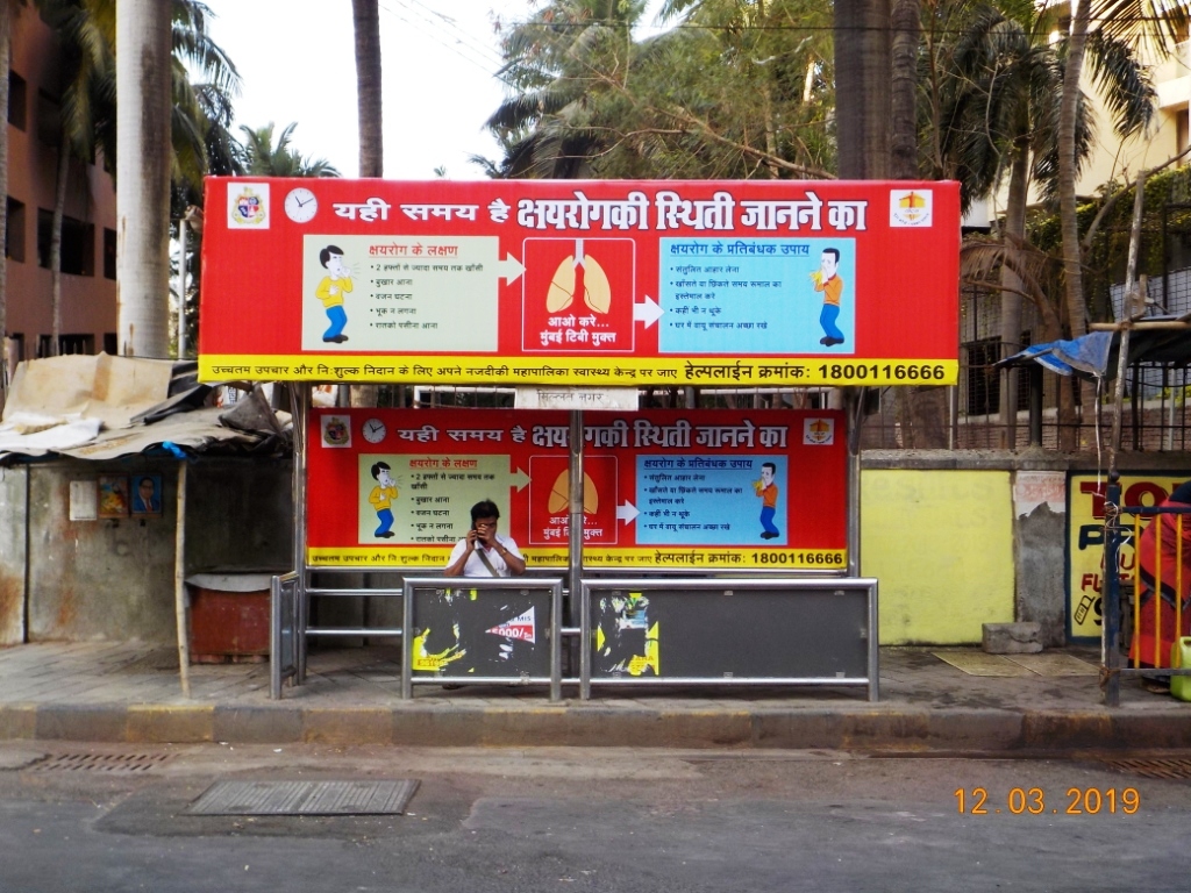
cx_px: 596
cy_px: 446
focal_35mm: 38
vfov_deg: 37.7
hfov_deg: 49.0
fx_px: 1307
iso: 125
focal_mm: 5.2
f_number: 3.7
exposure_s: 1/100
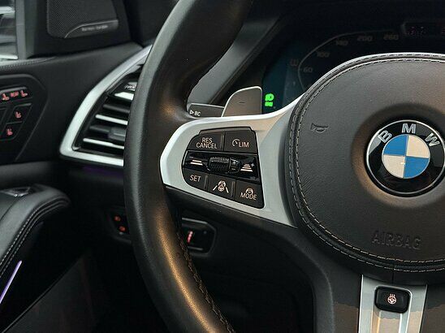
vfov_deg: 30.2
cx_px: 222
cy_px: 166
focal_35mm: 48
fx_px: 617
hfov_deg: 39.7
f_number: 1.78
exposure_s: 1/40
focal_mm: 6.76
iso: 500
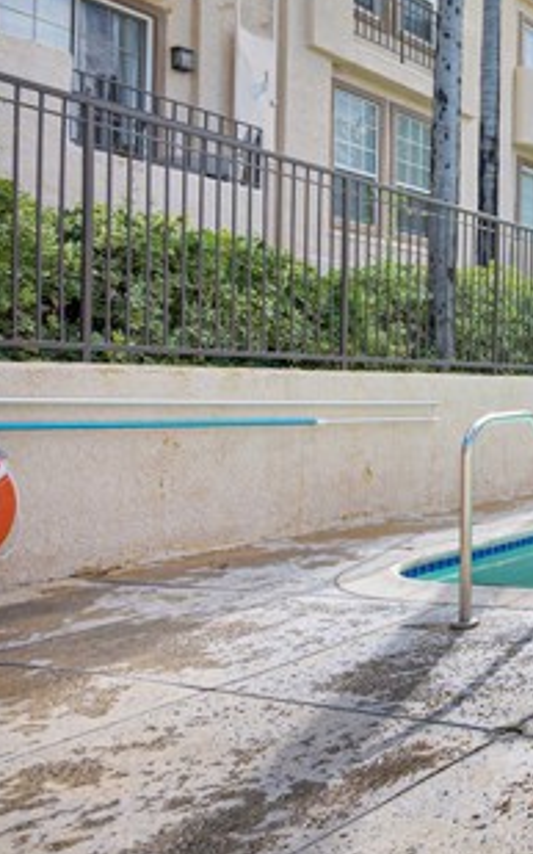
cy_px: 370
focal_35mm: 38
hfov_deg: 23.7
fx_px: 884
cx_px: 870
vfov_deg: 51.4
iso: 100
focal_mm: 12
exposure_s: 1/1000
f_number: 4.5
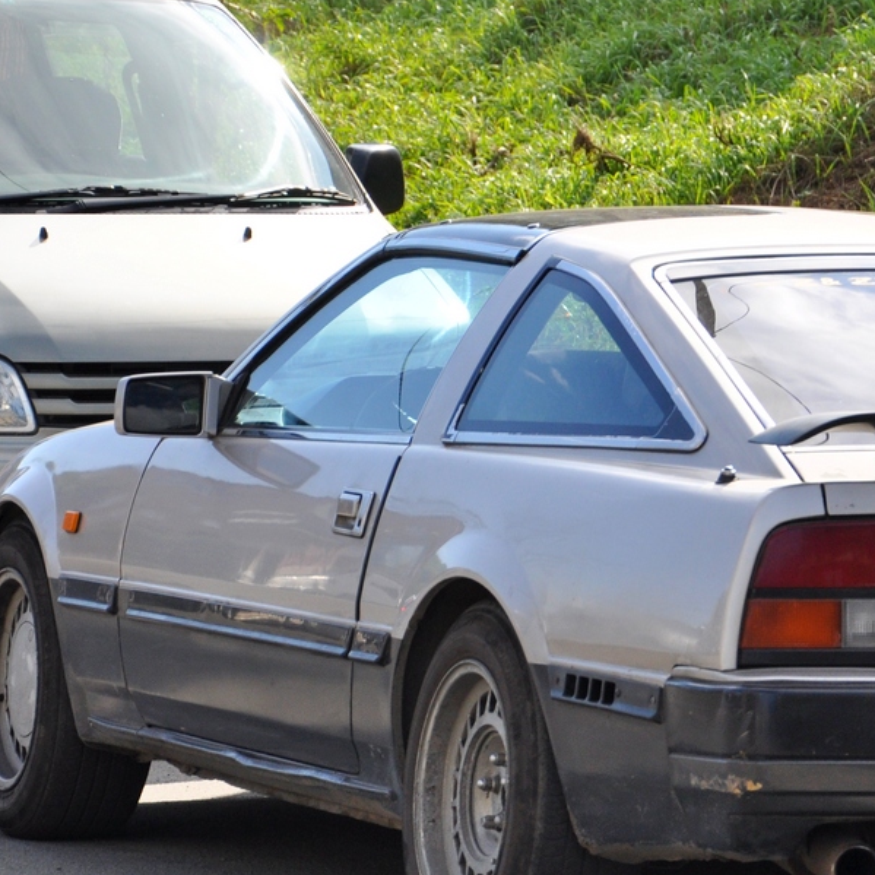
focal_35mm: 239
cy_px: 412
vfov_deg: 7.3
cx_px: 812
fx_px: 6837
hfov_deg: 7.3
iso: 400
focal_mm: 75
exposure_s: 1/1250
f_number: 5.3
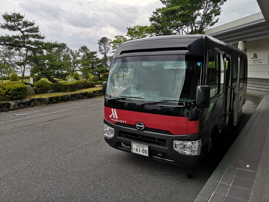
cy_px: 101
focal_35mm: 27
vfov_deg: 51.4
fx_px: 210
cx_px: 134
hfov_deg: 65.3
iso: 50
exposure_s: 1/1401
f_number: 1.8
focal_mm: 3.95
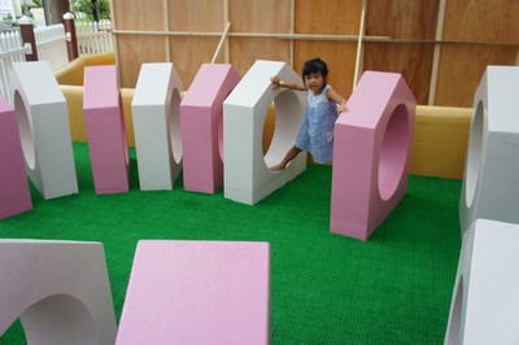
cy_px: 172
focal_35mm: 32
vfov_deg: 41.6
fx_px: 454
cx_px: 260
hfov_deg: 59.5
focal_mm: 21
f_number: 4
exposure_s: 1/40
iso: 200
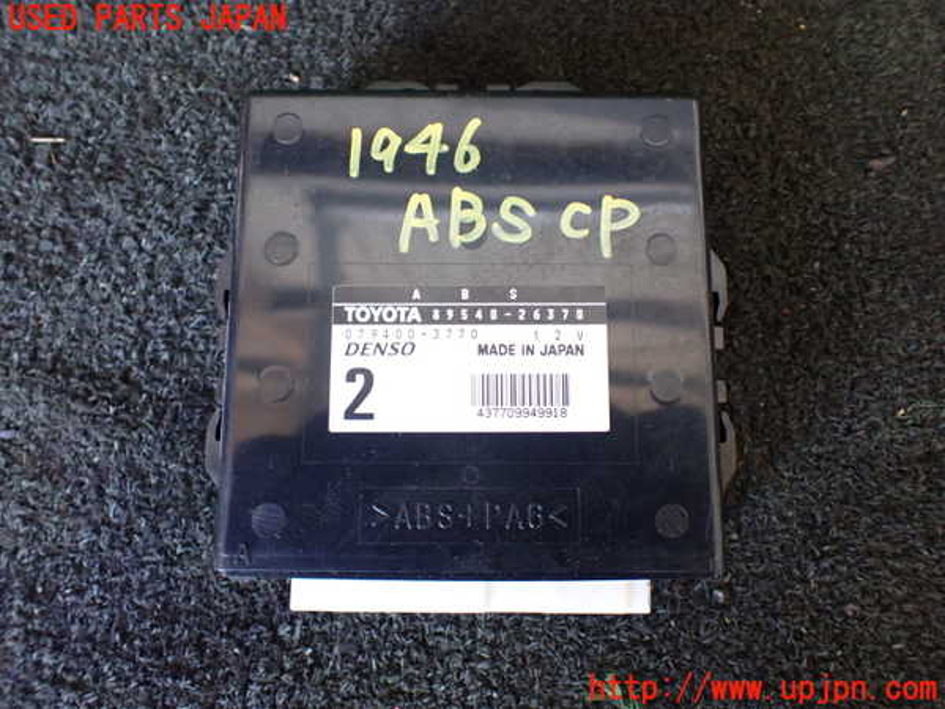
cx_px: 472
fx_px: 819
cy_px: 354
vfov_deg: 46.8
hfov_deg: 60.0
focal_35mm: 30
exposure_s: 1/100
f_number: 2.3
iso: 800
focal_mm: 5.4
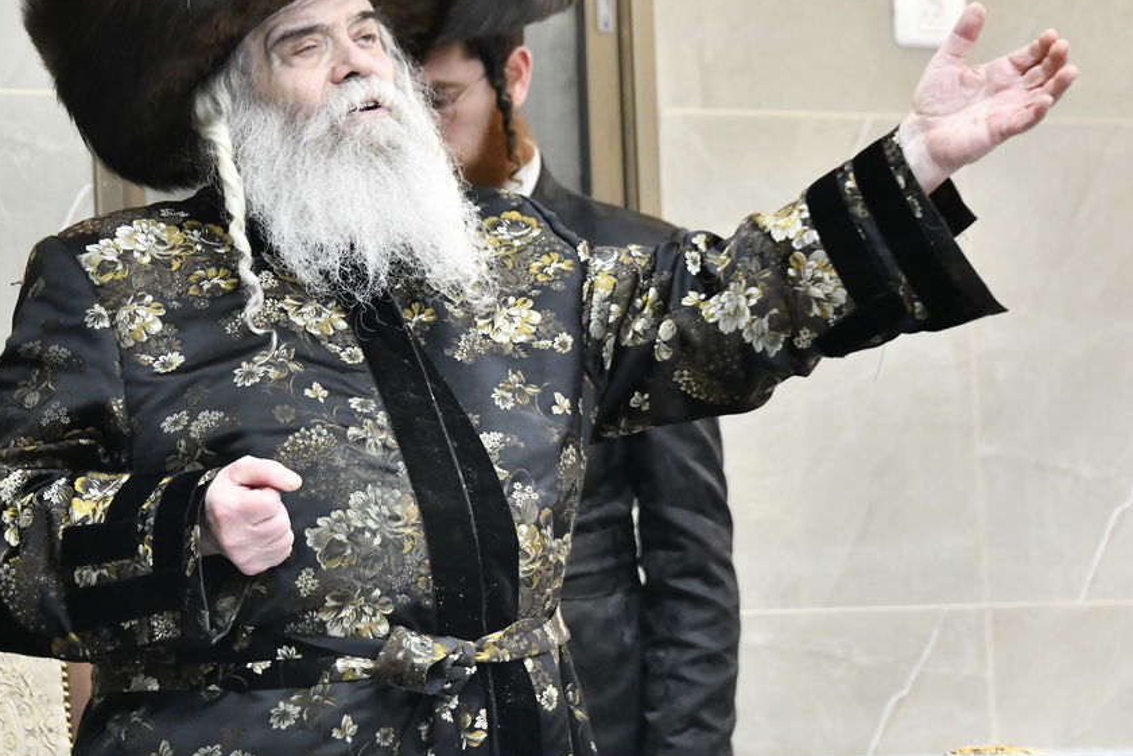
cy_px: 214
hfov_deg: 10.1
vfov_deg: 6.8
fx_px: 6390
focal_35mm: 203
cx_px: 376
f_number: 5.6
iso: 2500
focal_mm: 122
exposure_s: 1/250
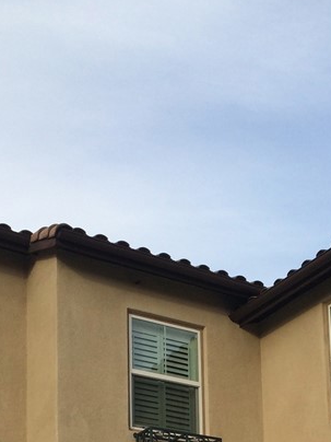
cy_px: 531
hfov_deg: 19.2
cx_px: 258
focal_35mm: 76
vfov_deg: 23.5
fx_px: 969
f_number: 2.2
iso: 32
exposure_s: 1/1140
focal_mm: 4.12
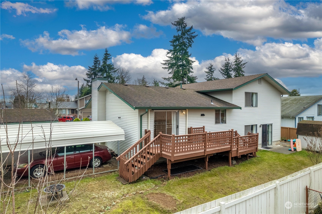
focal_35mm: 22
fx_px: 197
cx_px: 161
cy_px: 107
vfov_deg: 57.2
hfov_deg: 78.6
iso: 110
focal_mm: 8.38
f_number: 2.8
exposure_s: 1/40
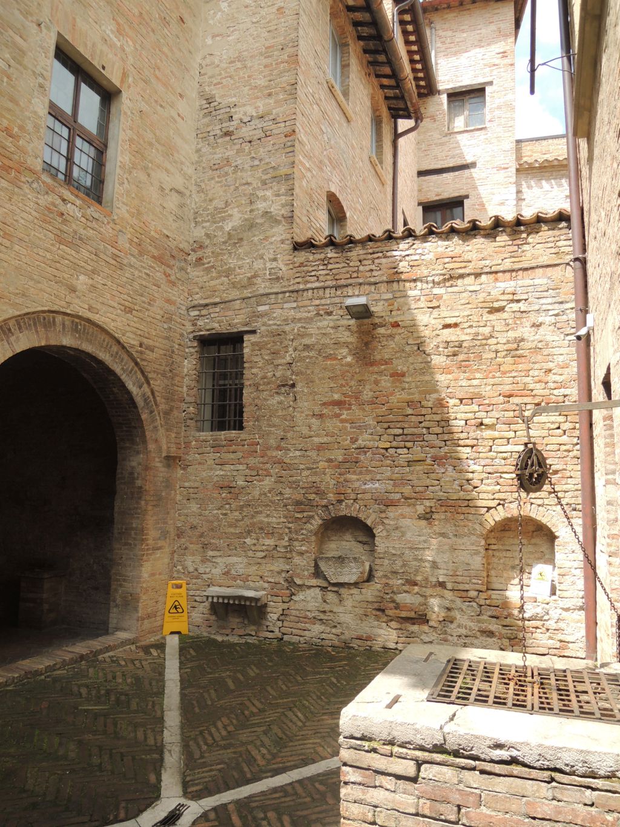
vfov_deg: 71.6
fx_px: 573
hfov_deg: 56.8
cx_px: 310
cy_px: 414
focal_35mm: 24
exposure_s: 1/640
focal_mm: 4.3
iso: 100
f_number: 2.8
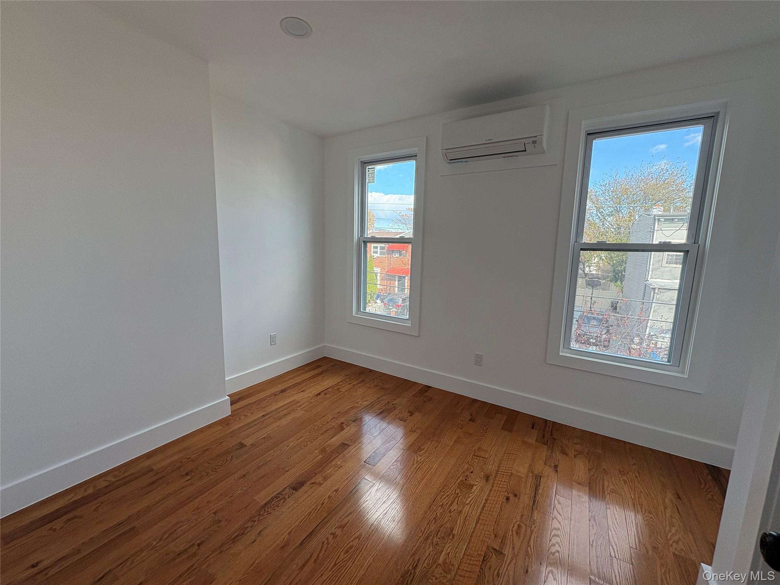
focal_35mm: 14
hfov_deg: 102.1
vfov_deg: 85.7
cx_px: 390
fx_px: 315
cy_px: 292
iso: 64
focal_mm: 2.22
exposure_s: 1/129
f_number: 2.2
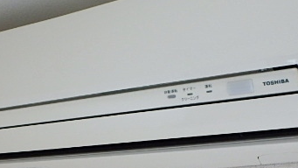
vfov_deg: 25.5
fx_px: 371
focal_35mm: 47
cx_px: 129
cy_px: 83
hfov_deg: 43.6
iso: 200
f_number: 3.8
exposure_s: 1/30
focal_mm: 4
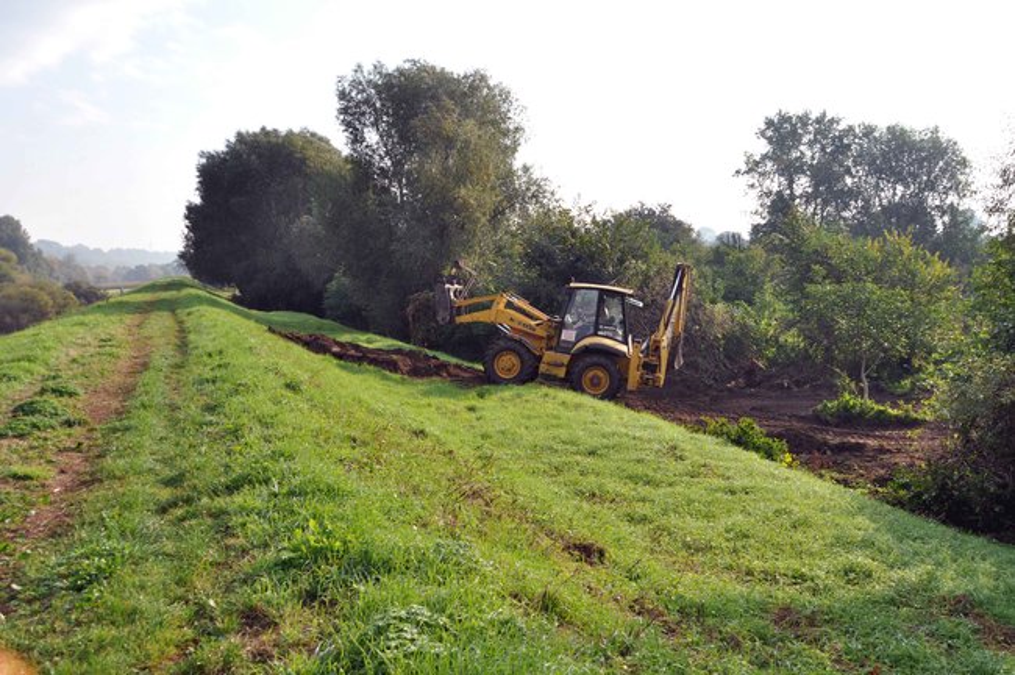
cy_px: 338
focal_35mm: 33
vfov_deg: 39.9
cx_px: 508
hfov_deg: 57.3
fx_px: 929
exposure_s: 1/250
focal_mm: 22
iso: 200
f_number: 8
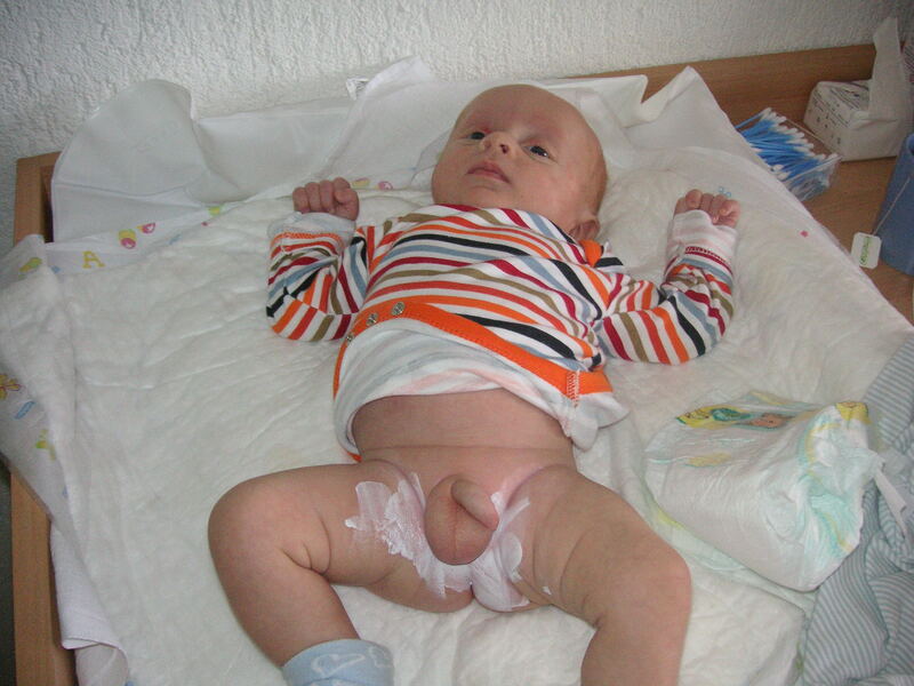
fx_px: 977
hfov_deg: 50.1
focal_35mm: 37
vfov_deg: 38.7
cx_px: 457
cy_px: 343
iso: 160
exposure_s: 1/45
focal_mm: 6.1
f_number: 2.8
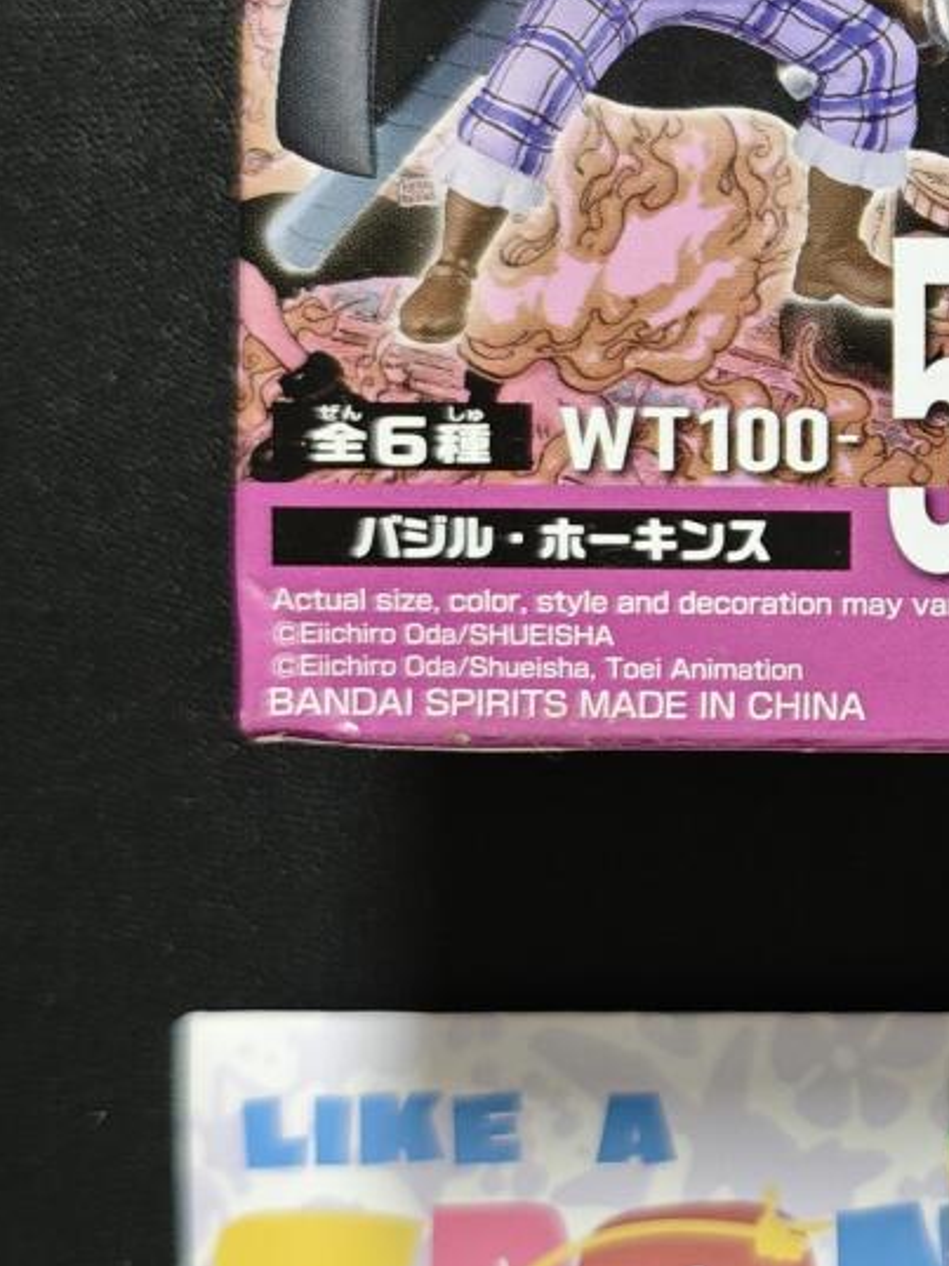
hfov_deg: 15.6
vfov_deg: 22.5
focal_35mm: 87
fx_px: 3183
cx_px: 1420
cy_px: 522
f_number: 1.5
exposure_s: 1/50
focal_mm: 4.94
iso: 200
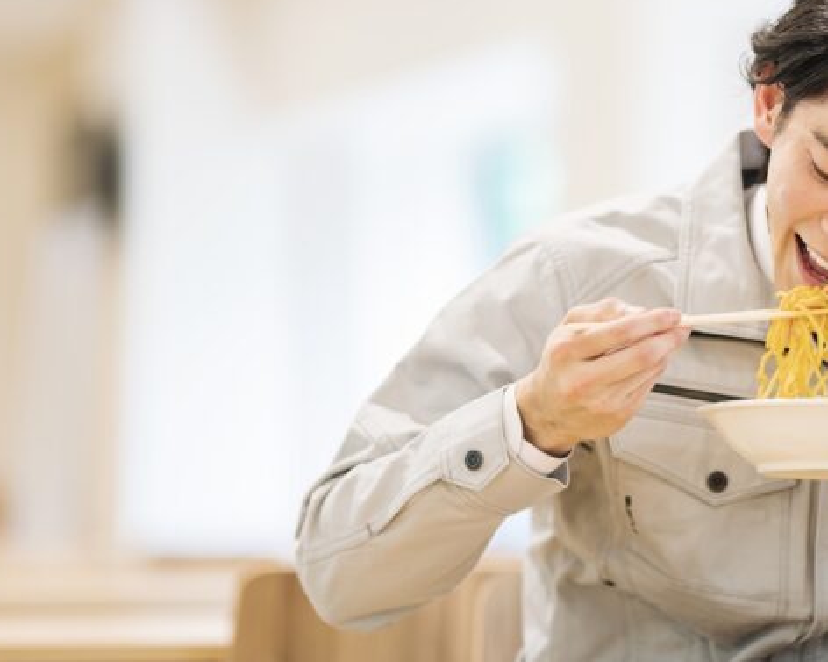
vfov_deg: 8.2
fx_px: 4604
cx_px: 712
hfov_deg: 10.2
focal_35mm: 188
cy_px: 234
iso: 400
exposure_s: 1/200
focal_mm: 105
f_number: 1.4
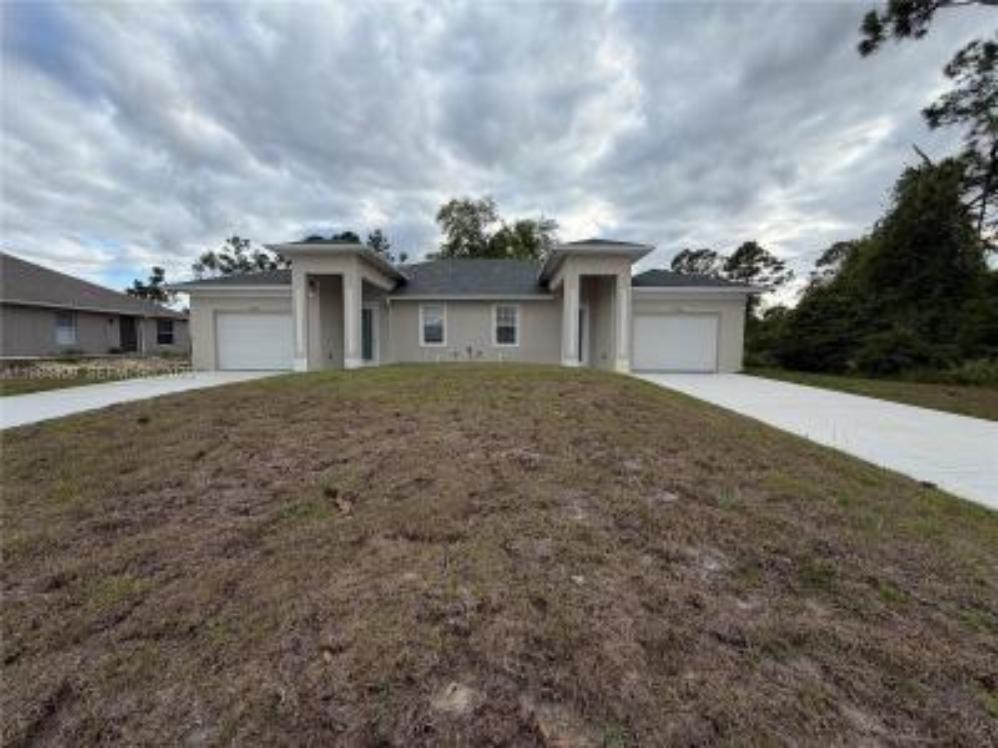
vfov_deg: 85.7
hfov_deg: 102.1
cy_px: 374
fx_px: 404
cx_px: 499
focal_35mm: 14
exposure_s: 1/510
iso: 40
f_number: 2.2
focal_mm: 2.22
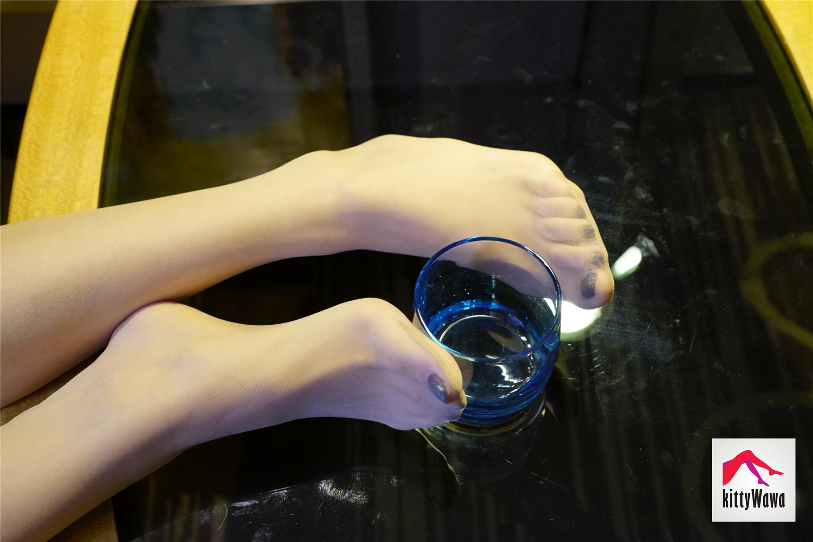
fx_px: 1016
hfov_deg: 43.6
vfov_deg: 29.9
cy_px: 271
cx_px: 406
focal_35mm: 45
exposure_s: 1/80
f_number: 7.1
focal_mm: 45
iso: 5000
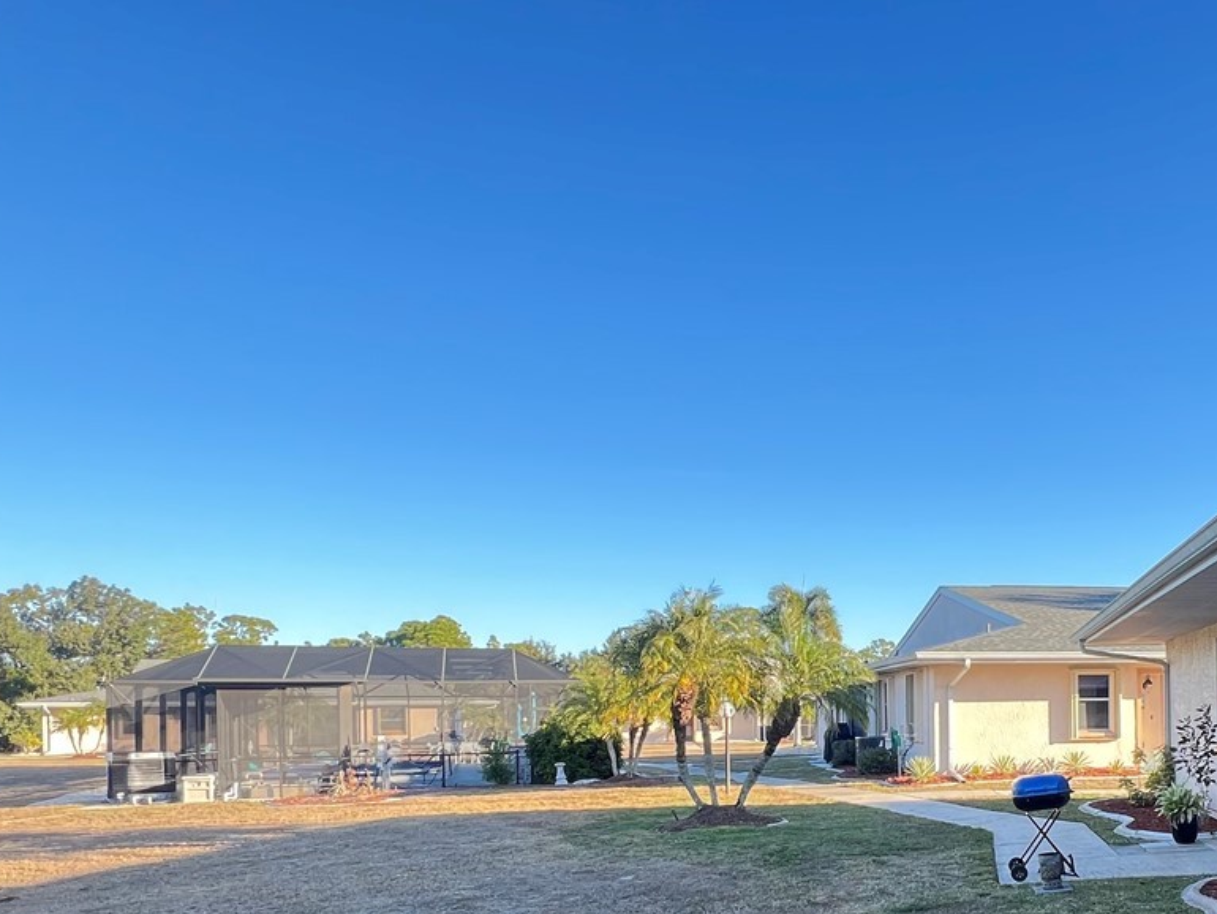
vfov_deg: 48.7
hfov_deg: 62.2
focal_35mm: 27
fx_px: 950
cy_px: 719
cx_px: 887
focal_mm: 1.57
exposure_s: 1/150
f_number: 1.8
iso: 32
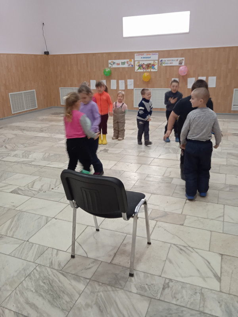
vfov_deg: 63.4
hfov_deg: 49.7
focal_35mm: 28
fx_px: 257
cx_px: 119
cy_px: 158
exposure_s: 1/25
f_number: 2.2
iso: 416
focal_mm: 3.43
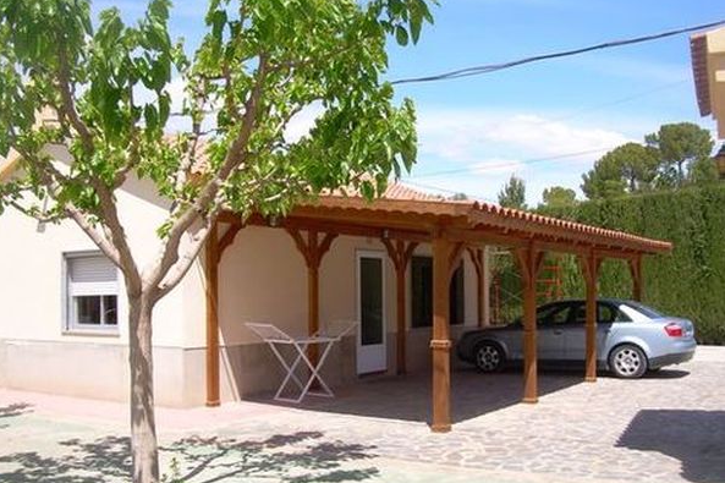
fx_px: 805
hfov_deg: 48.5
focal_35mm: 40
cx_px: 363
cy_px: 259
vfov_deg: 33.4
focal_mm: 6.3
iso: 50
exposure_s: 1/386
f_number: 4.6
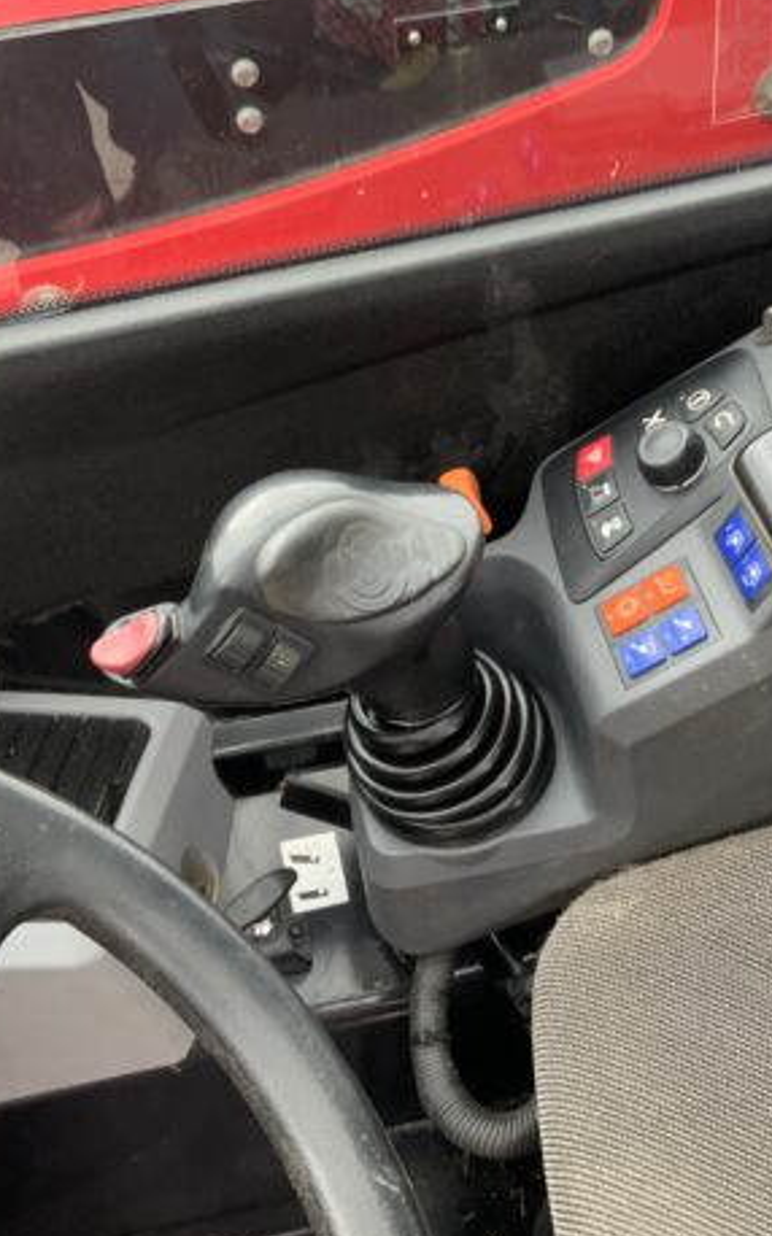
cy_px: 605
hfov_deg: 29.7
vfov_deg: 46.2
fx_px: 1448
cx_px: 483
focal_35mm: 43
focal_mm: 3
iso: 32
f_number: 1.8
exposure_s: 1/122
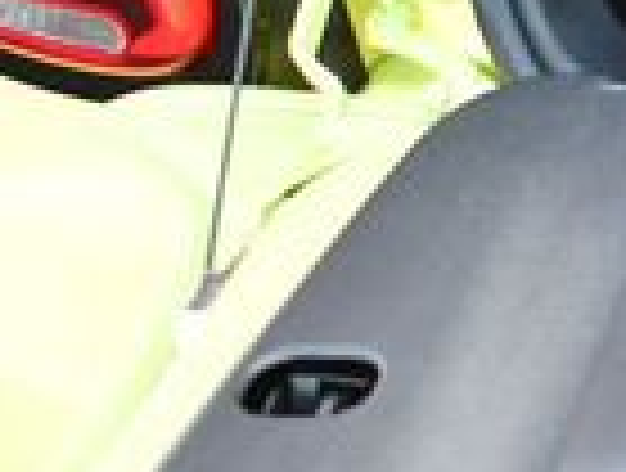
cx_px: 1432
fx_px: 2883
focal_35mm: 159
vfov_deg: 9.3
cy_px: -63
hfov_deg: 10.8
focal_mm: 18
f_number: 3.5
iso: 800
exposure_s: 1/250
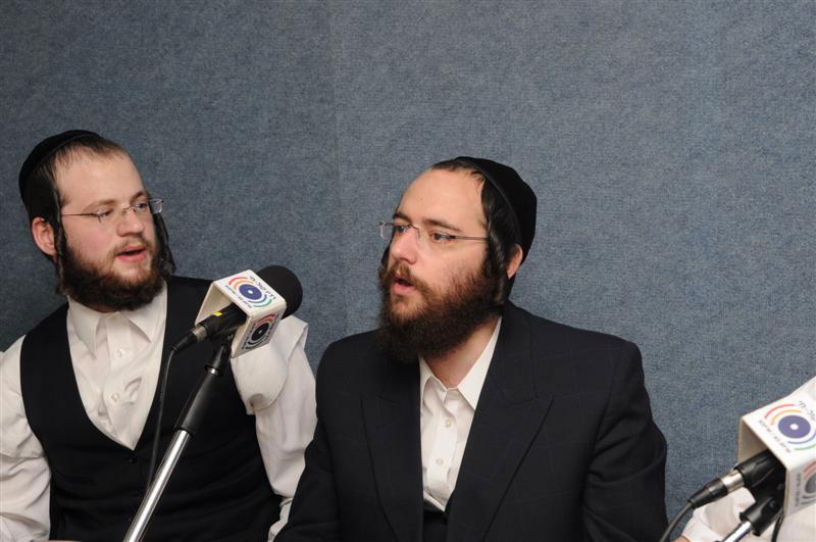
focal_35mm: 75
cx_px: 408
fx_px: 1698
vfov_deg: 18.1
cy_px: 271
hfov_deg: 27.0
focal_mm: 50
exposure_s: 1/125
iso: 200
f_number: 6.3
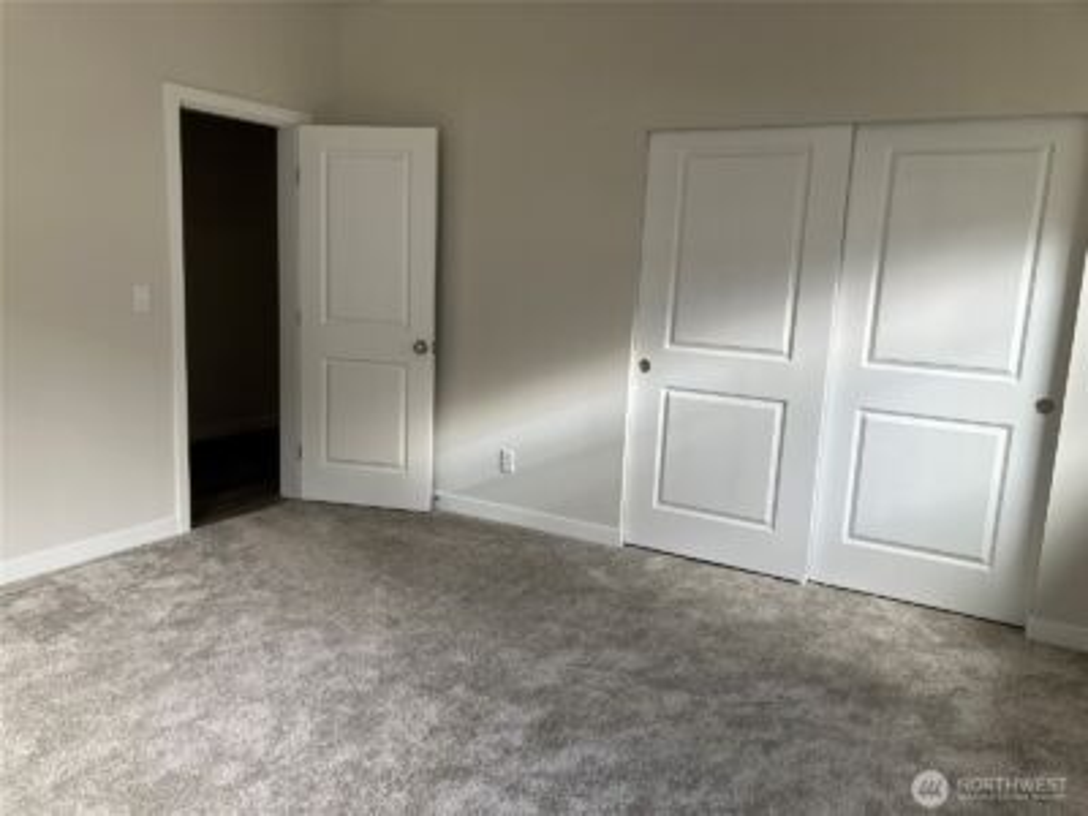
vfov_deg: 49.7
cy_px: 408
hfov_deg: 63.4
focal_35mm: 28
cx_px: 544
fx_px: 880
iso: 64
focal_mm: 3.99
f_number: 1.8
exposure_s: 1/120
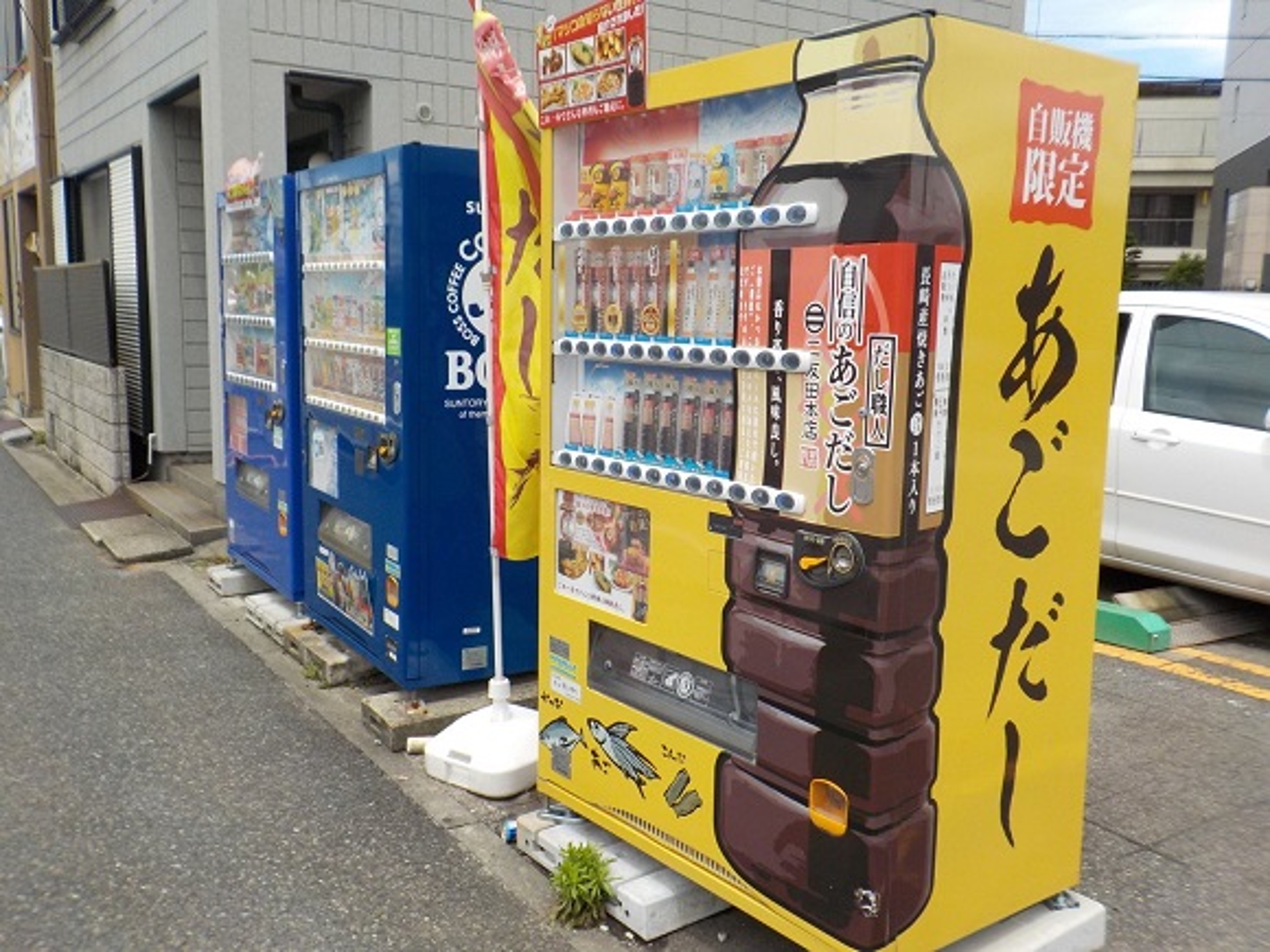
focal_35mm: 30
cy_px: 476
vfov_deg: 46.8
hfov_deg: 60.0
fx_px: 1101
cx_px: 635
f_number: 3.3
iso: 125
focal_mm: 4.1
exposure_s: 1/1000
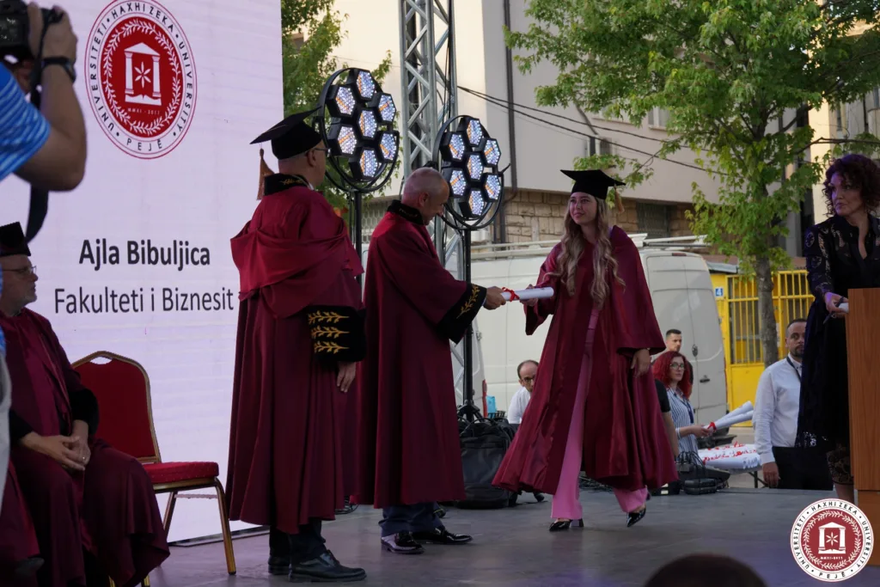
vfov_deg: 20.3
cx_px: 440
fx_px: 1638
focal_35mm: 67
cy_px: 294
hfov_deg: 30.1
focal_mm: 67
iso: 100
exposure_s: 1/100
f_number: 5.6
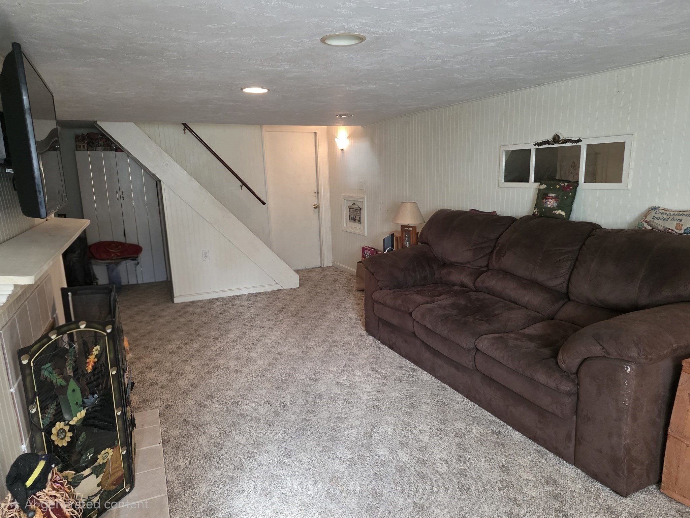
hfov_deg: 73.9
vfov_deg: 58.9
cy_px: 259
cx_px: 345
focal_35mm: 23
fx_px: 458
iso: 800
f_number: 1.7
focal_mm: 6.25
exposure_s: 1/120
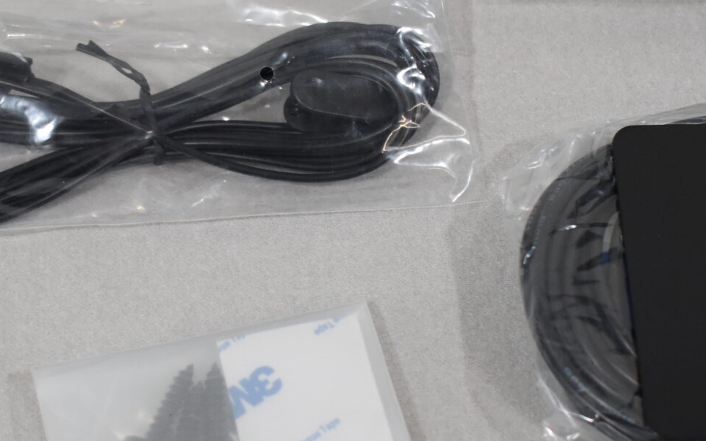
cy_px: 303
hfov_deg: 19.0
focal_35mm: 109
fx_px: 2104
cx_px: 365
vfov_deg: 12.0
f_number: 4
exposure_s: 1/250
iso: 720
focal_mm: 27
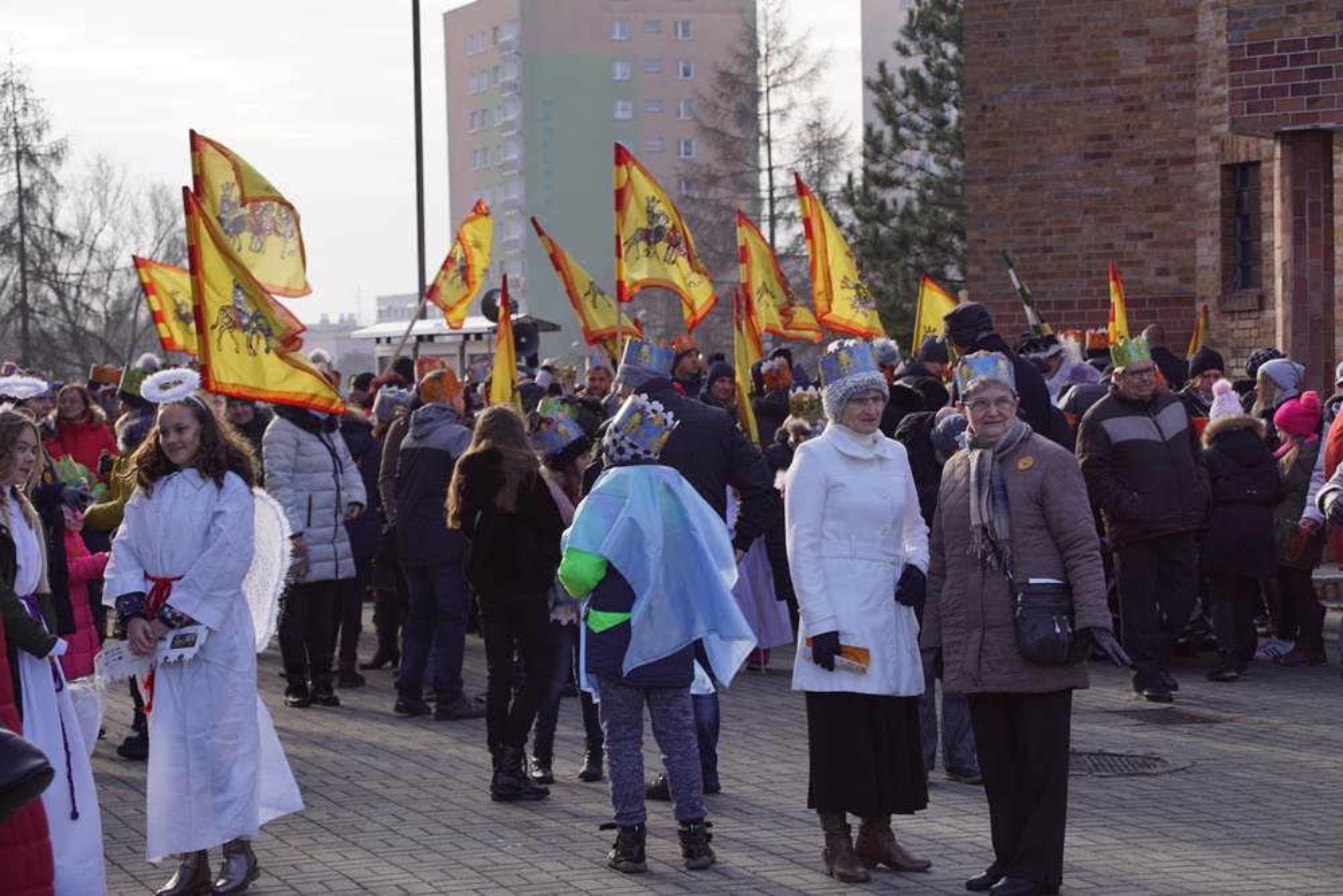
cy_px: 448
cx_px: 672
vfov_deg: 16.6
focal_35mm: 82
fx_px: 3078
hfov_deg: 24.6
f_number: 6.3
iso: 100
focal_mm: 55
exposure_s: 1/160
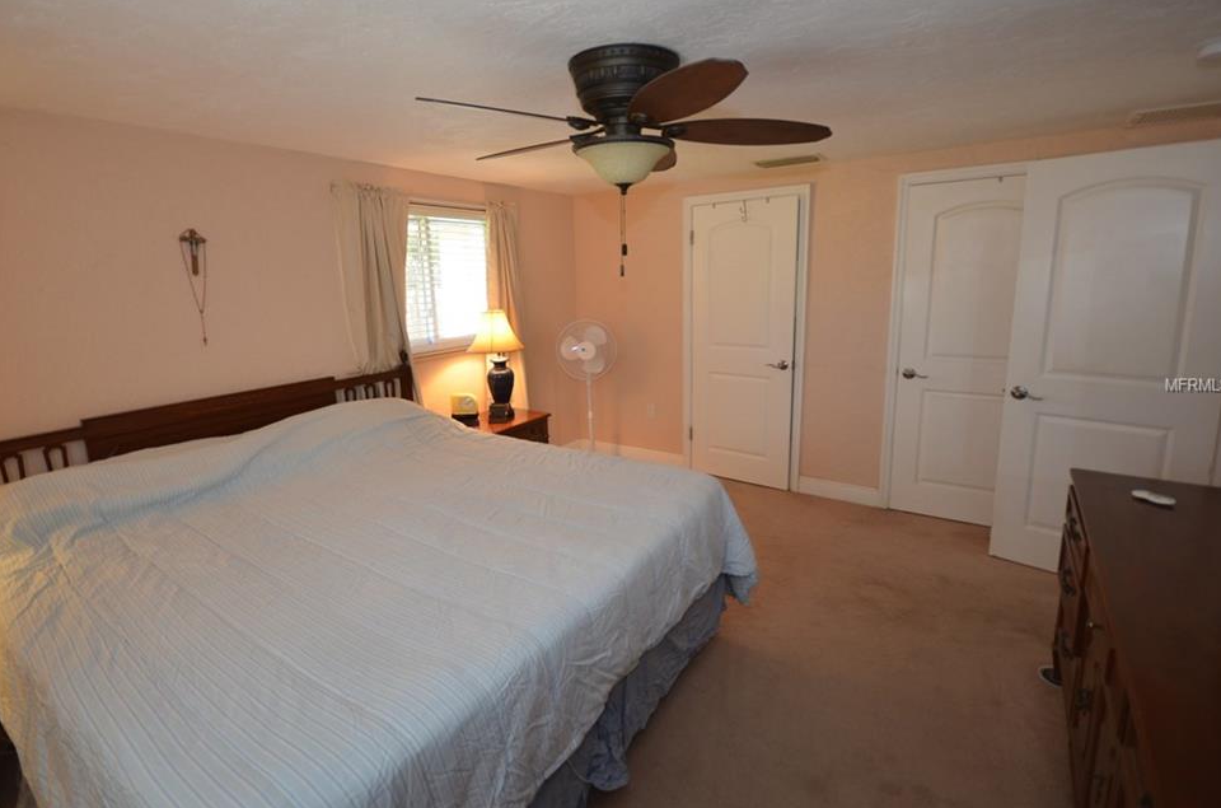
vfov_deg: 73.4
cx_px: 586
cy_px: 386
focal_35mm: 16
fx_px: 541
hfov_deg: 96.8
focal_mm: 10
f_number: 4
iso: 450
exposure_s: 1/60
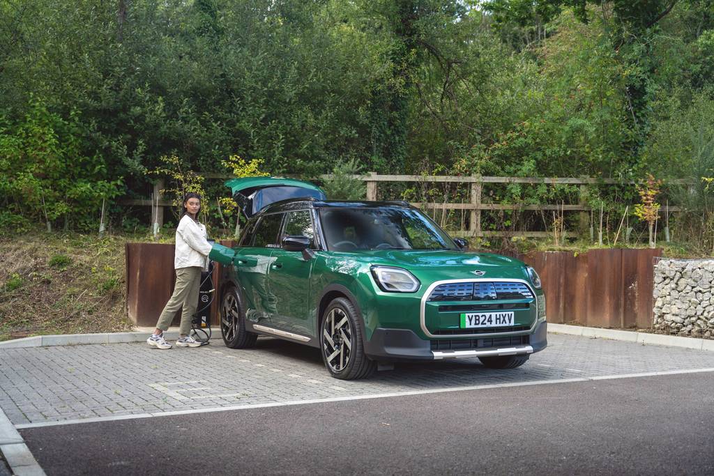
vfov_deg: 31.5
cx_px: 357
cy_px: 238
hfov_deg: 45.9
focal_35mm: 42
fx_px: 843
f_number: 2.8
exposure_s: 1/640
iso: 640
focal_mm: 42.5
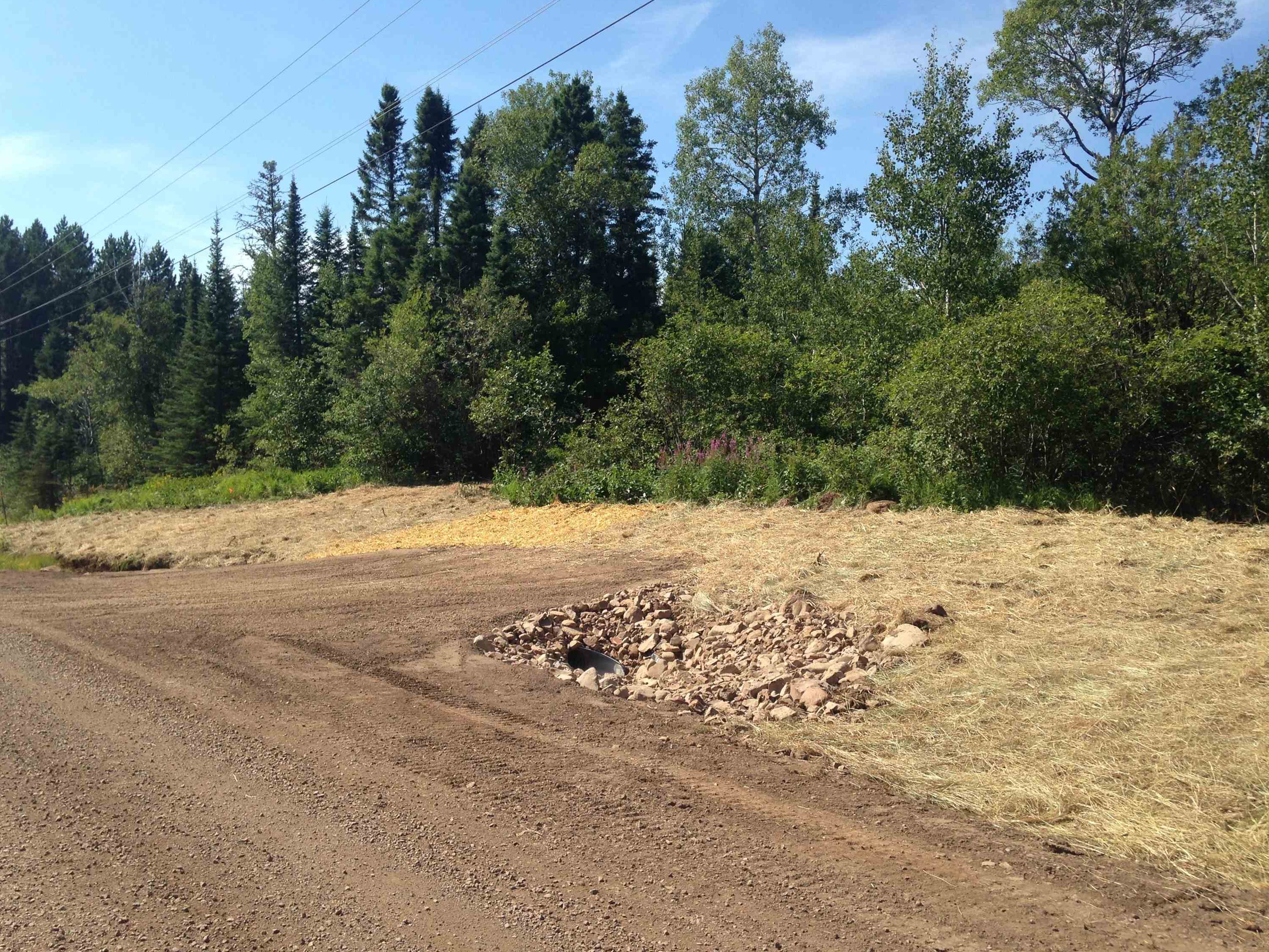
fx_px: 1246
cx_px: 632
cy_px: 464
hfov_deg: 54.0
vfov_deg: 41.8
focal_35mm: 34
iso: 50
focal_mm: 4.12
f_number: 2.4
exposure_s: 1/1130
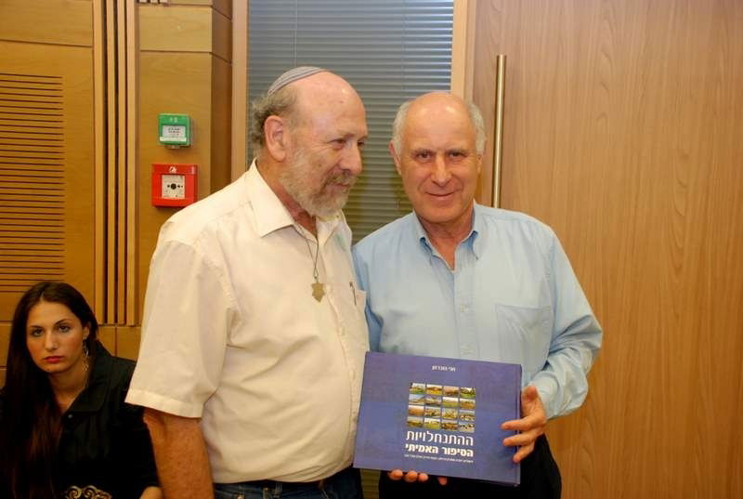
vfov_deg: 34.4
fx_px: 807
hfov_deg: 49.5
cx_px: 372
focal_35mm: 39
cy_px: 250
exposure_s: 1/40
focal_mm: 26
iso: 800
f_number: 4
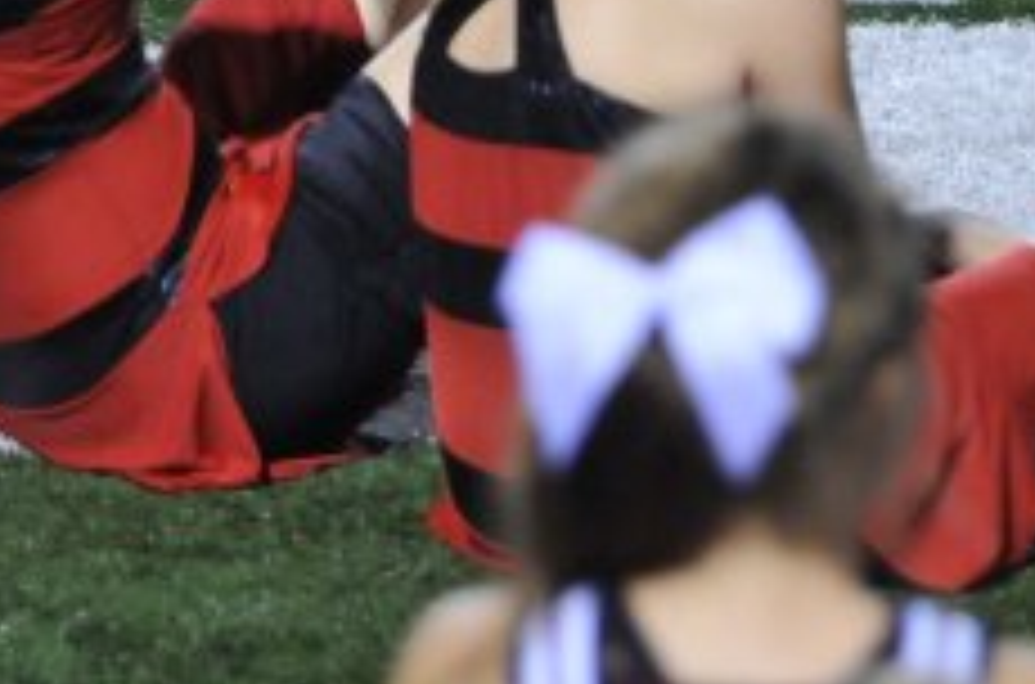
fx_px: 19468
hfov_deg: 3.0
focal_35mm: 679
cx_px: 1242
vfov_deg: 2.0
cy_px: -61
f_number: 2.8
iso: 1600
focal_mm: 130
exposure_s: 1/160
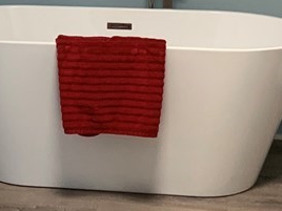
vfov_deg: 13.0
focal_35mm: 111
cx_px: 29
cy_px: -49
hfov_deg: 17.5
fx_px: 904
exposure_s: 1/60
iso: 100
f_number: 1.8
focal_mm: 3
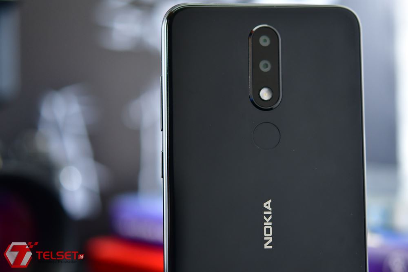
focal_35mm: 90
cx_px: 204
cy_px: 136
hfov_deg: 22.6
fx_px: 1020
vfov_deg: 15.2
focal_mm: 60
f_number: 3
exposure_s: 1/60
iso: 1000
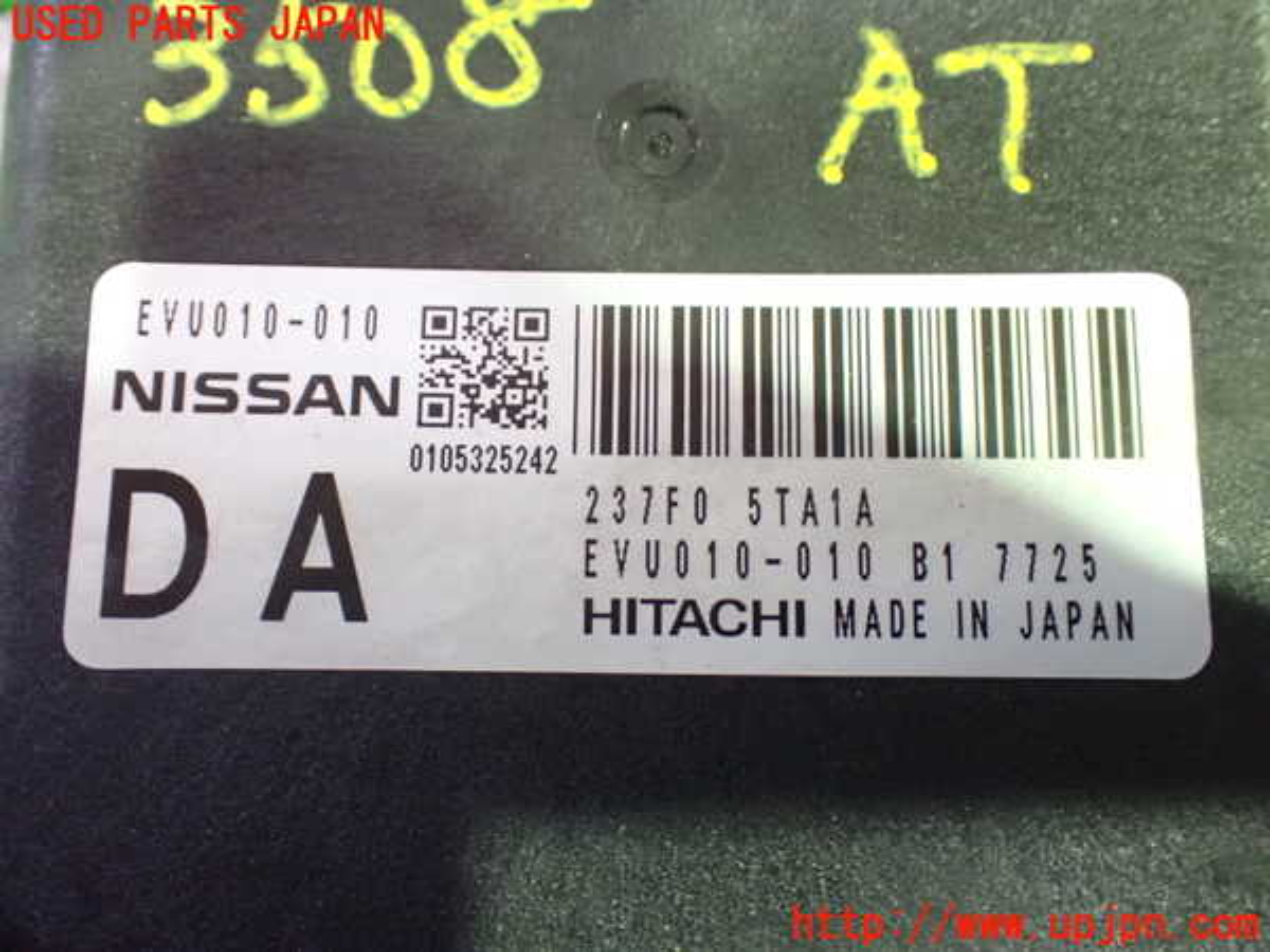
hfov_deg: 45.8
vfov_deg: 35.1
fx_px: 1504
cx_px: 635
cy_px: 476
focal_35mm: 41
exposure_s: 1/20
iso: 1600
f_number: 2.8
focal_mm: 7.31
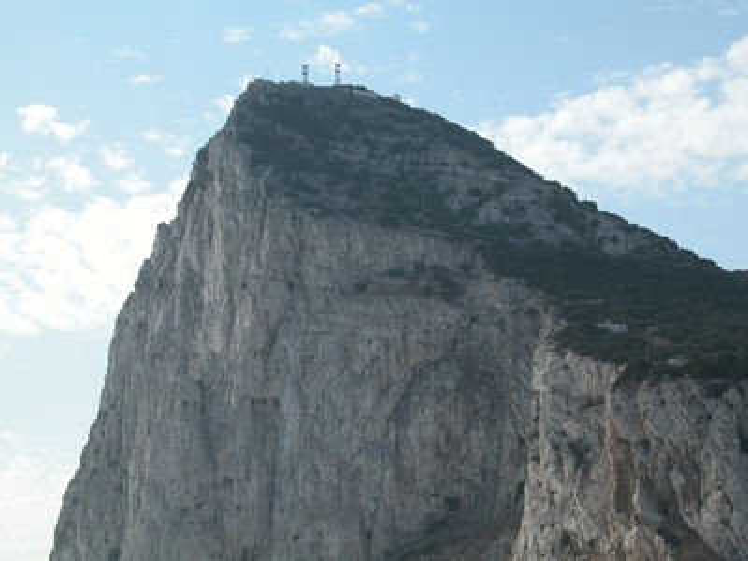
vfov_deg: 16.8
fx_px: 1902
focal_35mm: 88
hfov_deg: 22.3
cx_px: 374
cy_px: 280
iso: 100
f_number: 5.6
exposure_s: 1/505
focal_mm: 22.3
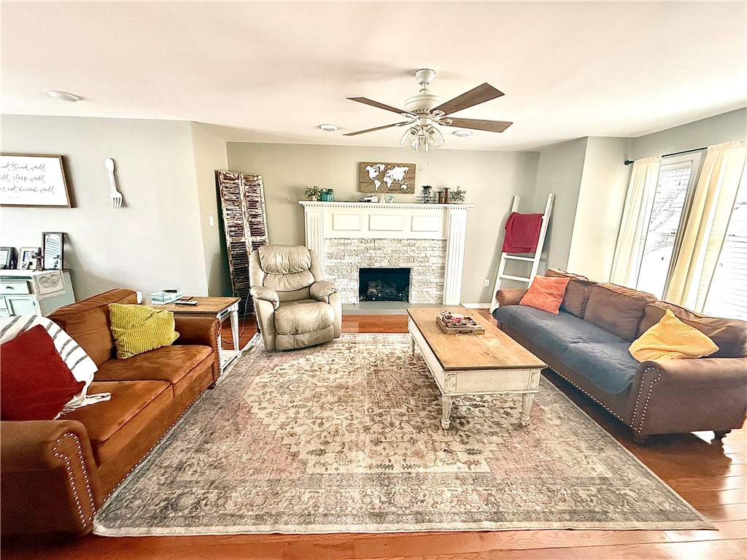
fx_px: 302
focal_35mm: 14
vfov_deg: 85.7
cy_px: 280
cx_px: 374
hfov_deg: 102.1
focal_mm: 2.22
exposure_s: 1/60
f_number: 2.2
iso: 640
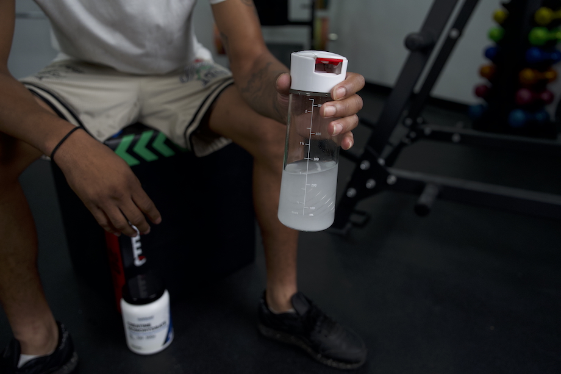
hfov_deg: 69.4
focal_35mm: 26
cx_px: 280
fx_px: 405
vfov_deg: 49.5
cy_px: 187
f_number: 2.8
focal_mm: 26
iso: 1250
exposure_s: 1/800
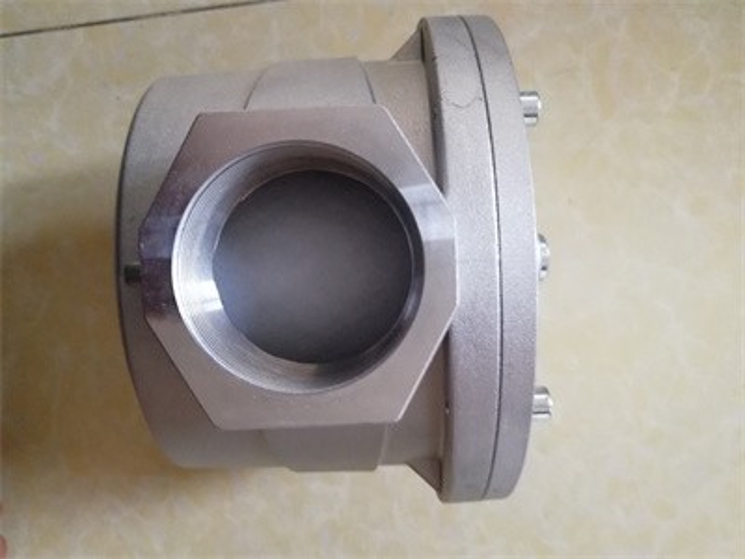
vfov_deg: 51.4
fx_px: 581
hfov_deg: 65.3
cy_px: 280
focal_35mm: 27
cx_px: 372
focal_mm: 3.83
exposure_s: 1/25
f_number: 1.8
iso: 400
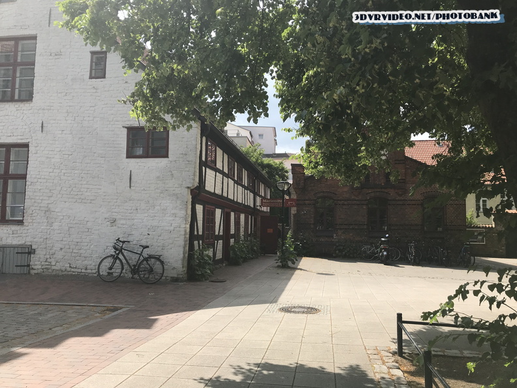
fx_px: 418
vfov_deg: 49.7
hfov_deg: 63.4
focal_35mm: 28
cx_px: 258
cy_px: 194
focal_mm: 3.99
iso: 20
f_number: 1.8
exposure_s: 1/1623
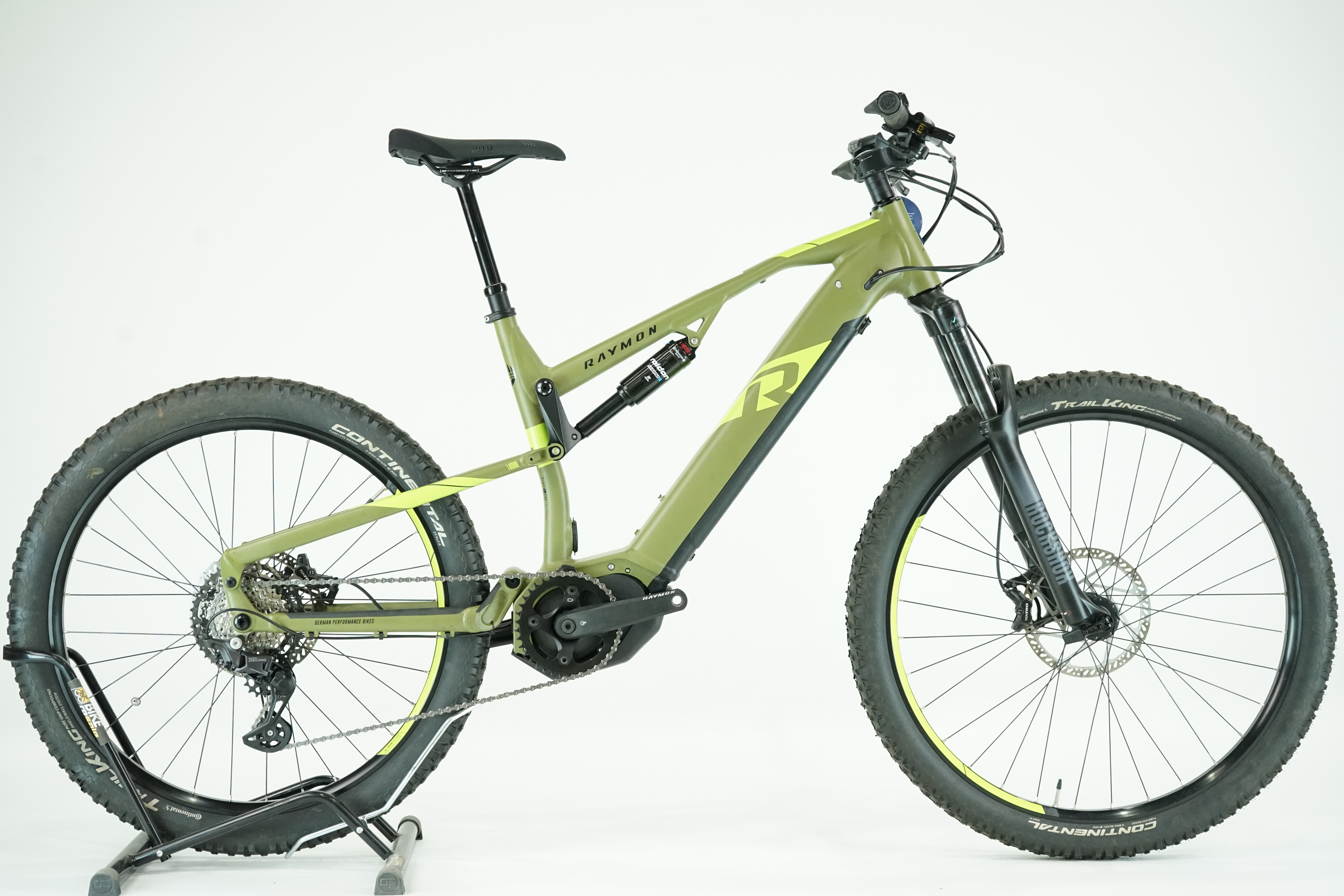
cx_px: 672
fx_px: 1979
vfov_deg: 25.5
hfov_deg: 37.5
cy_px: 448
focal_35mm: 53
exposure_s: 1/200
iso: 3200
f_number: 6.3
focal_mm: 53
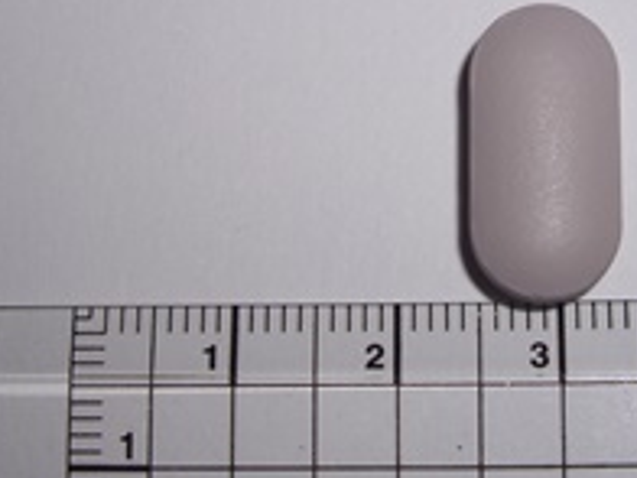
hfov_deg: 20.0
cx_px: 533
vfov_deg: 15.2
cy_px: 119
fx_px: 1785
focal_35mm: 97
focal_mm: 7.9
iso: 64
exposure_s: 1/40
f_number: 8
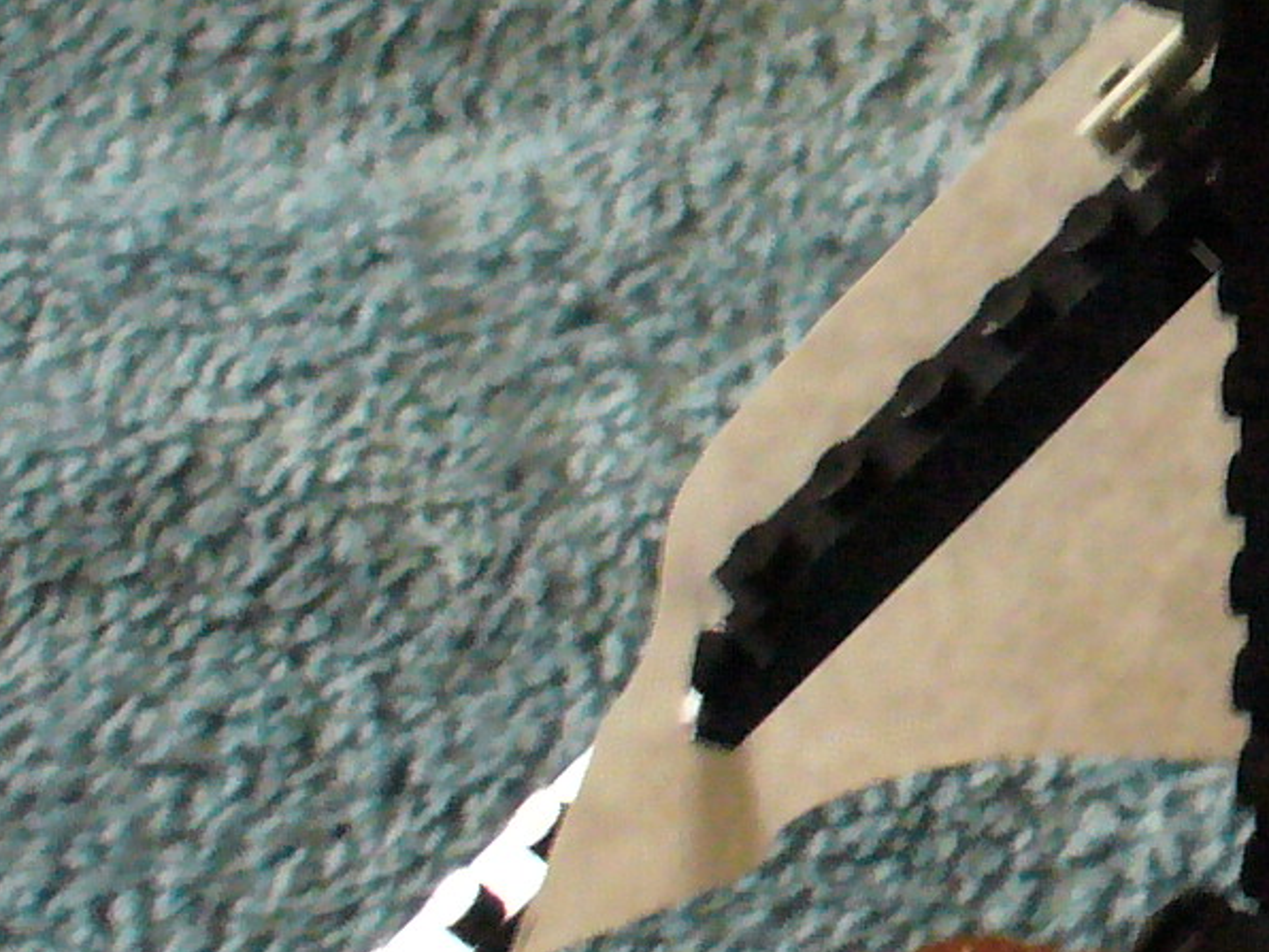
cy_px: 113
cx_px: 2142
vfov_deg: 9.3
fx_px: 5829
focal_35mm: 159
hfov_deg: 11.7
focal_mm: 6.1
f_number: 2.8
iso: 400
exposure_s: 1/8
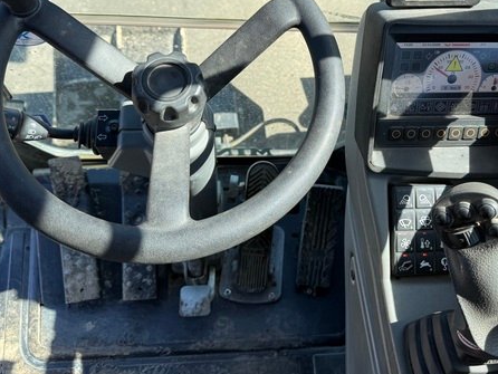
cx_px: 290
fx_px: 504
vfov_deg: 40.1
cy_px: 118
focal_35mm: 35
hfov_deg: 52.4
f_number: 1.78
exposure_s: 1/840
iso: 80
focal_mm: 6.76
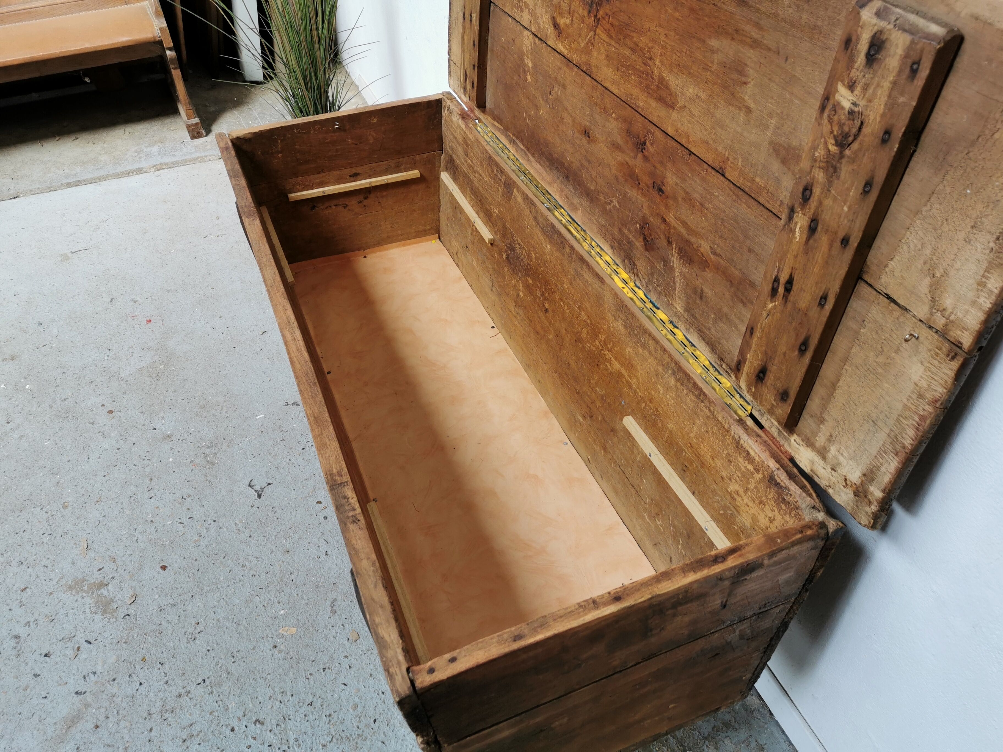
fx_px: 782
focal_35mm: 27
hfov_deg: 65.3
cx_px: 502
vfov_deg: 51.4
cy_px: 376
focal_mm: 5.58
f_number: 1.8
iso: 64
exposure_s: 1/100
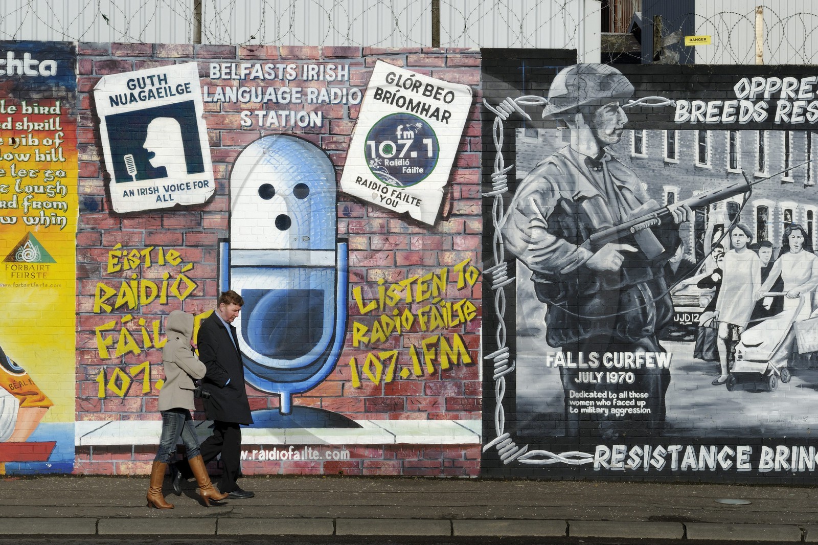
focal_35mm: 58
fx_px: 1318
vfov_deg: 23.4
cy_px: 272
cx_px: 409
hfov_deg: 34.5
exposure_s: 1/320
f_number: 18
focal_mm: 58
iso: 400
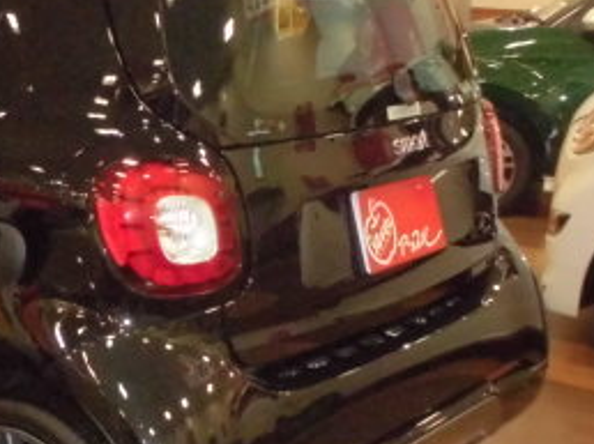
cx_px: 21
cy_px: 285
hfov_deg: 25.9
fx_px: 1234
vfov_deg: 20.4
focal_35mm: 72
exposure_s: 1/60
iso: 400
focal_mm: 5.3
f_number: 3.7
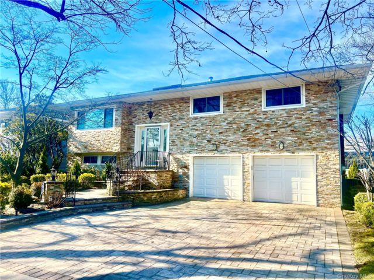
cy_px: 140
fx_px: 281
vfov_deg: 53.1
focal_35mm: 26
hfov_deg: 67.3
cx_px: 187
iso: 50
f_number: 1.5
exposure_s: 1/3356
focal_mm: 5.7
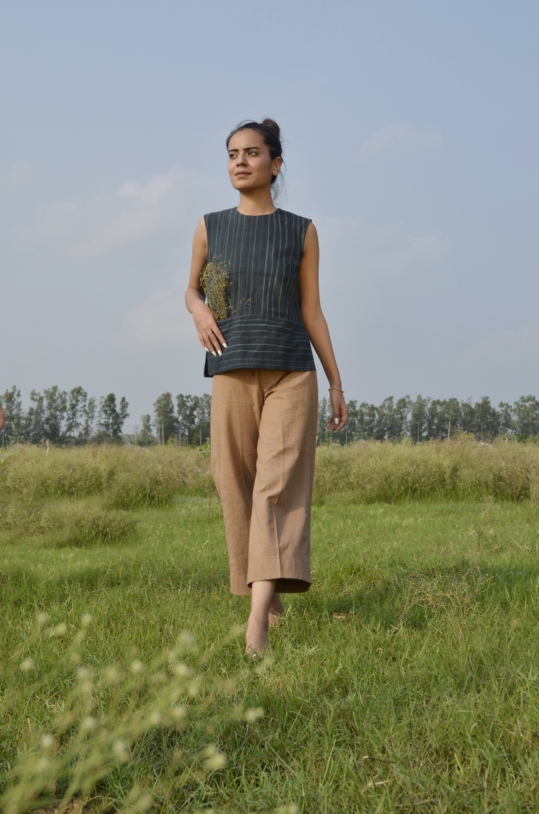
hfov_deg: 28.0
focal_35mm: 48
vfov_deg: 41.2
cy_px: 407
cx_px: 270
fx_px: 1083
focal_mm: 32
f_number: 7.1
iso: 100
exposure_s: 1/250
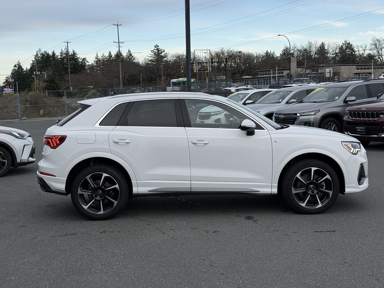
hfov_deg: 39.7
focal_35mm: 48
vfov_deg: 30.3
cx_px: 192
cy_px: 144
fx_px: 532
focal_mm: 6.76
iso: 64
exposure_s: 1/1403
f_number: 1.78
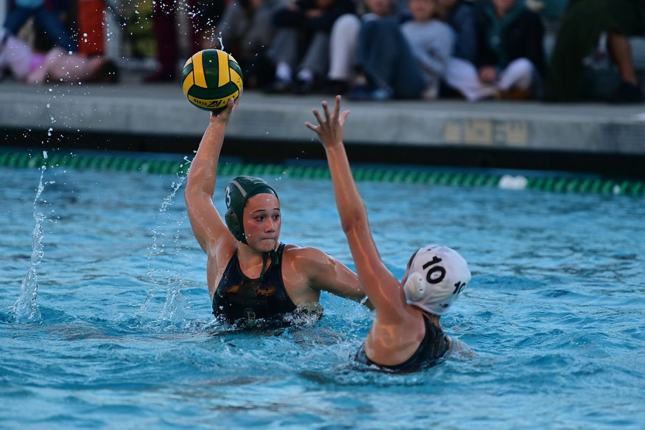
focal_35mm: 280
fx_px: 5016
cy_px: 215
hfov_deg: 7.4
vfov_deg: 4.9
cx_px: 322
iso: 1000
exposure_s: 1/1000
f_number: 4
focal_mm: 280
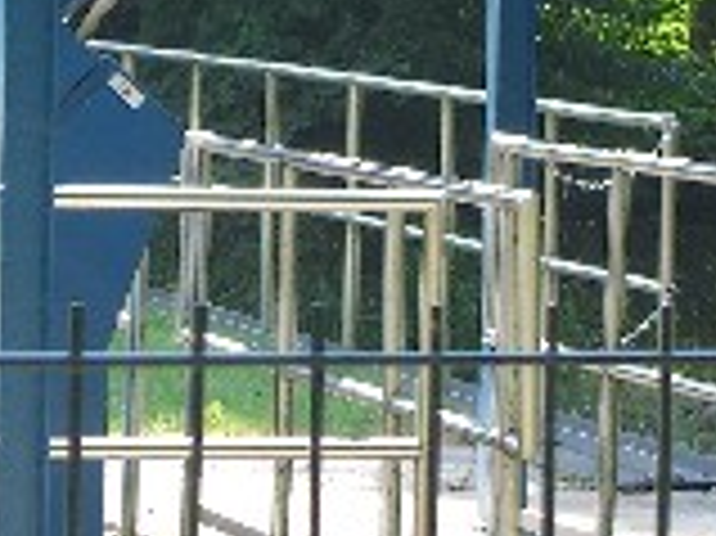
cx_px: 254
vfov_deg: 5.0
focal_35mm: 294
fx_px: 6077
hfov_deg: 6.7
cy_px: -56
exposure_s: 1/100
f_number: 4.4
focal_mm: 16.6
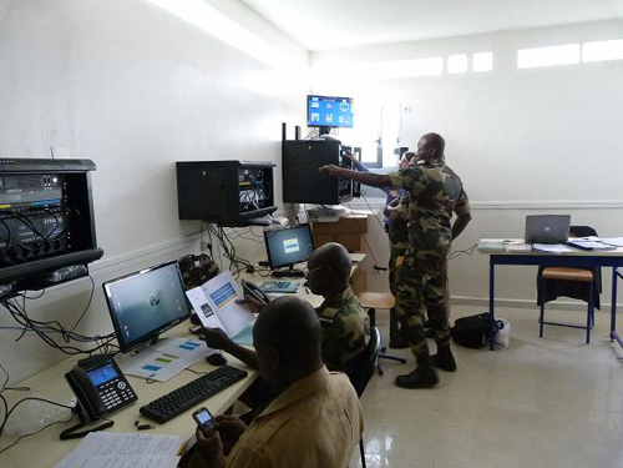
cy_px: 234
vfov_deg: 54.9
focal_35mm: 25
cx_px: 312
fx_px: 450
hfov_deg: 69.4
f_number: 2.8
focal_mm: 4.5
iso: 400
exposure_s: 1/60
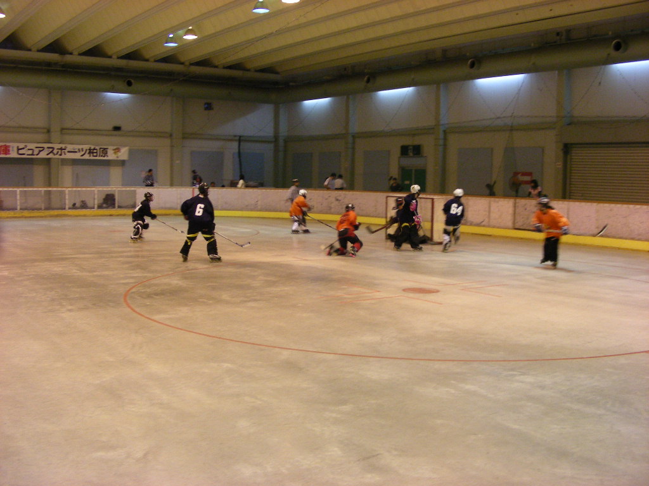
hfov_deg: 49.0
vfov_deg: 37.7
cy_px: 243
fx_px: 712
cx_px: 324
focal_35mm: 38
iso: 200
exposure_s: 1/25.6
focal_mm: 6.3
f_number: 3.5
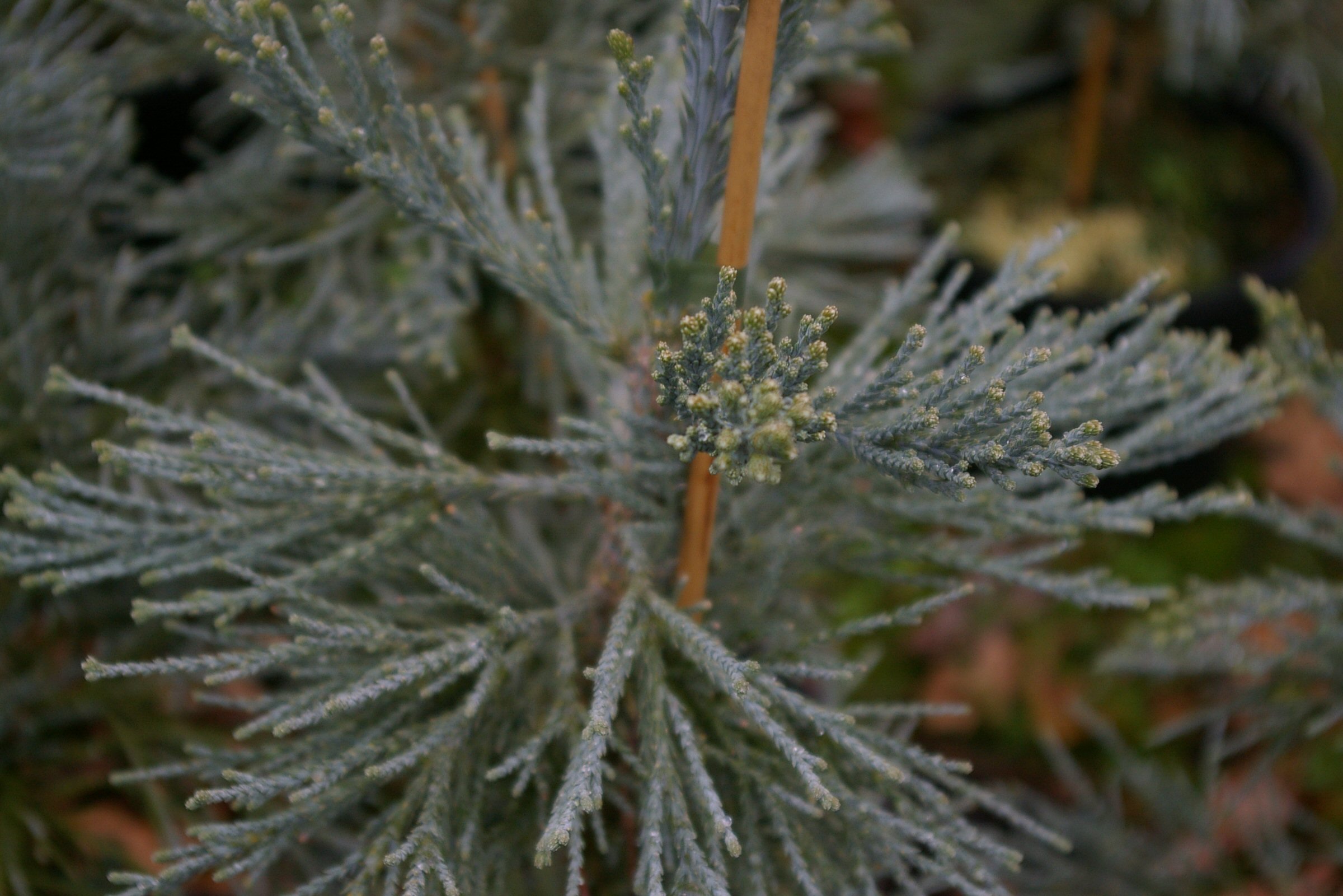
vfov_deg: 20.2
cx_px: 672
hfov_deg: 29.9
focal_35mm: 68
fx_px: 2518
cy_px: 448
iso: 400
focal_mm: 45
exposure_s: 1/60
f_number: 4.5
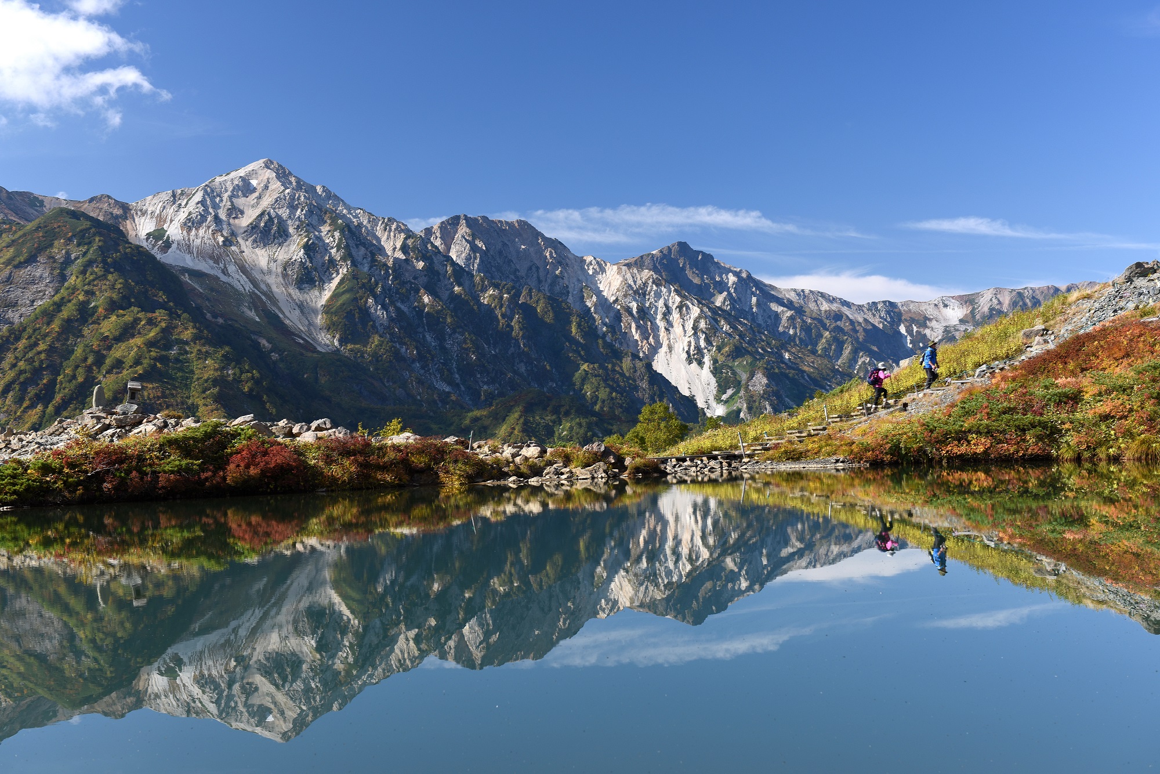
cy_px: 387
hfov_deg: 38.2
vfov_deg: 26.0
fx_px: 1676
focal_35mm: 52
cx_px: 580
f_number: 8
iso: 100
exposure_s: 1/80
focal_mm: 52
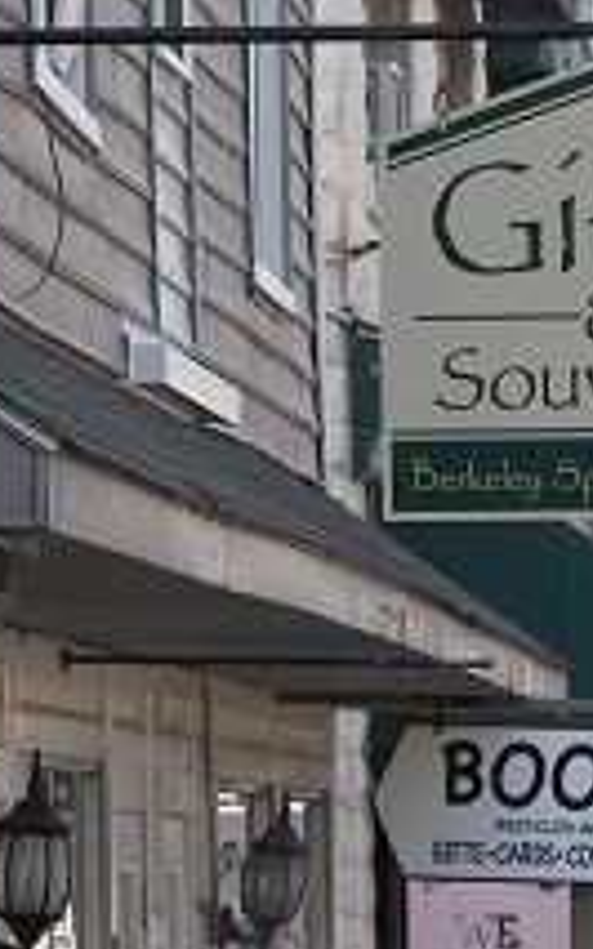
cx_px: 415
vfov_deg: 5.0
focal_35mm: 418
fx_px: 10816
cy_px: 847
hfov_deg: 3.1
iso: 50
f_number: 4.1
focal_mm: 29.4
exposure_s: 1/200
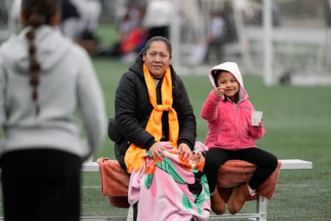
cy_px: 110
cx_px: 166
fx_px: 2758
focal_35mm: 300
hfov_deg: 6.9
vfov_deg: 4.6
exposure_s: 1/1250
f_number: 2.8
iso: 400
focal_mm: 300
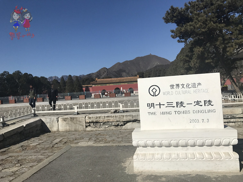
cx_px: 122
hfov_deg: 63.5
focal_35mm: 28
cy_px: 91
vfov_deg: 49.7
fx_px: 196
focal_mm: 3.99
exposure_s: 1/6410
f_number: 1.8
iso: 25
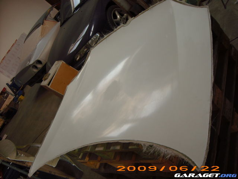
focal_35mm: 37
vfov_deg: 38.7
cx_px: 119
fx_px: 254
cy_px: 90
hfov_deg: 50.1
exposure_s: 1/60
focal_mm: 6.2
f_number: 2.7
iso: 80
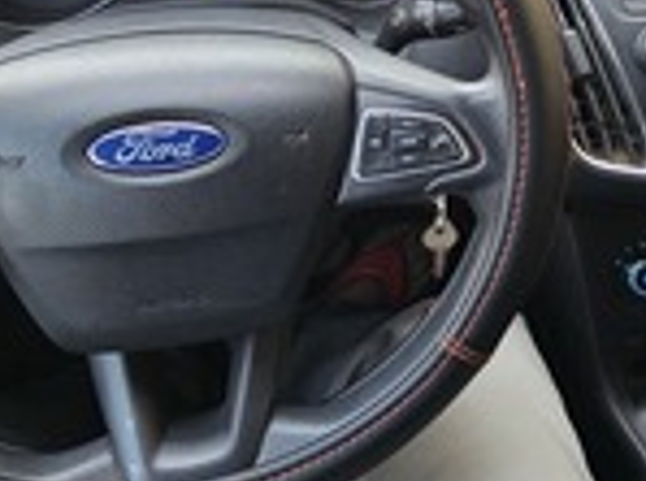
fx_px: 745
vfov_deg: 34.0
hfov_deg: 43.8
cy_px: 54
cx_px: 548
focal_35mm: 40
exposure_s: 1/50
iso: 160
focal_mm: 2.2
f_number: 2.2
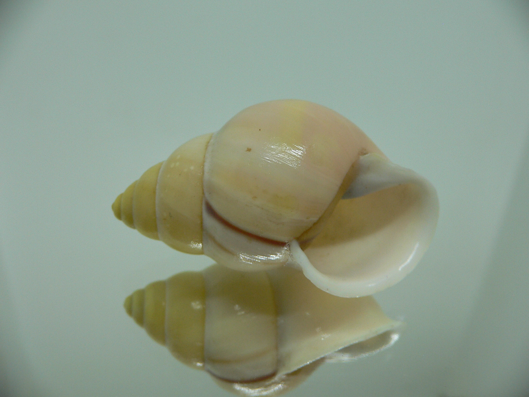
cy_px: 198
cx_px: 264
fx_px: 535
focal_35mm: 35
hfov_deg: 52.6
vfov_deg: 40.7
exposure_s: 1/60
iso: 100
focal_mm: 4.6
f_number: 2.8
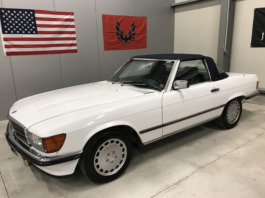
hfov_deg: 63.4
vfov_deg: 49.7
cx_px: 132
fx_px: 214
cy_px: 99
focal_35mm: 28
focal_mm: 3.99
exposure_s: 1/25
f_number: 1.8
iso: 32
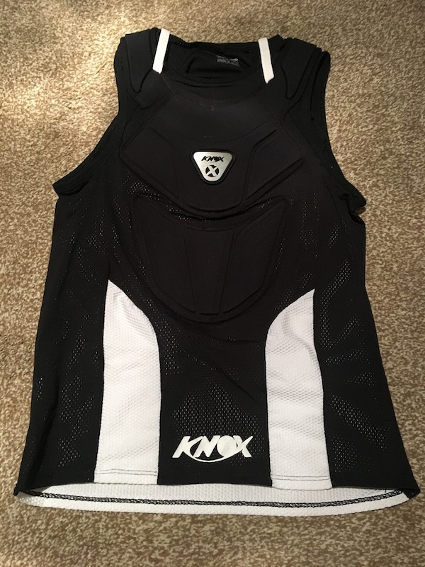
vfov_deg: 61.7
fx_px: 475
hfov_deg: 48.2
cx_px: 212
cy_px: 284
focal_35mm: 29
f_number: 2.2
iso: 200
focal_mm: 4.15
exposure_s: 1/25
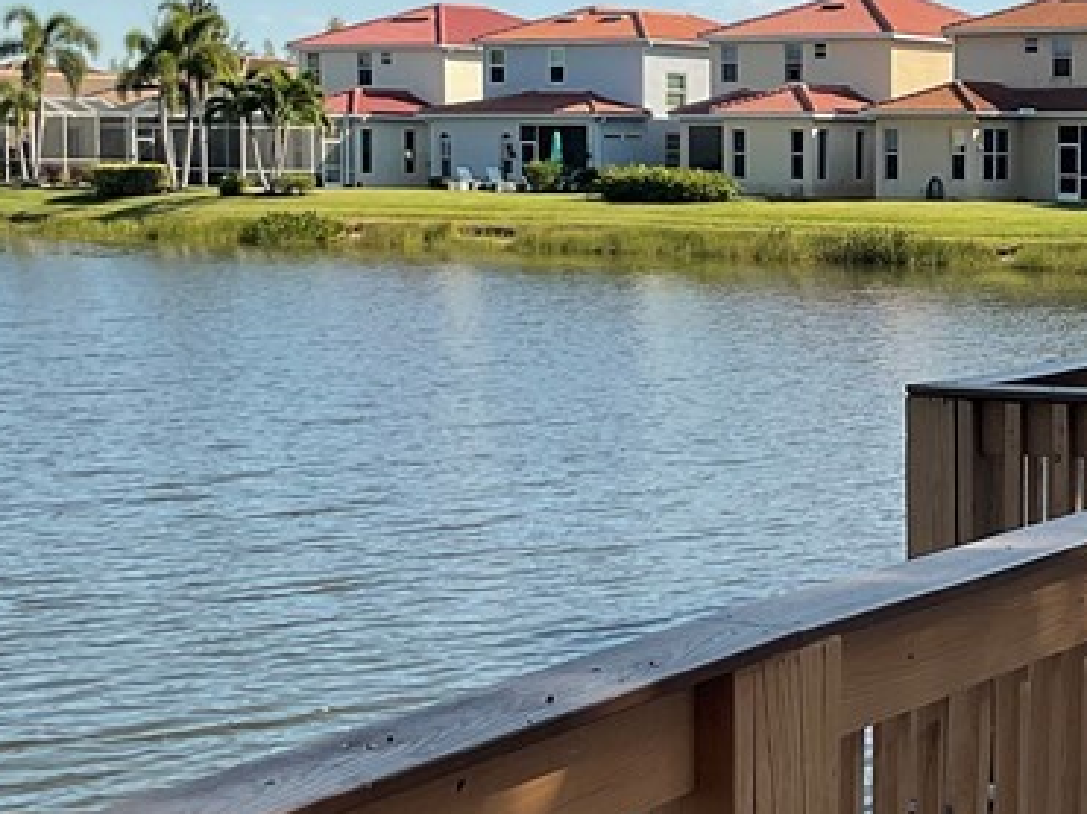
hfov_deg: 23.7
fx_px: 2511
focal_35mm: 80
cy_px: 331
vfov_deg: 18.4
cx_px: 990
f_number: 1.8
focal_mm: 3
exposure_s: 1/1730
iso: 16
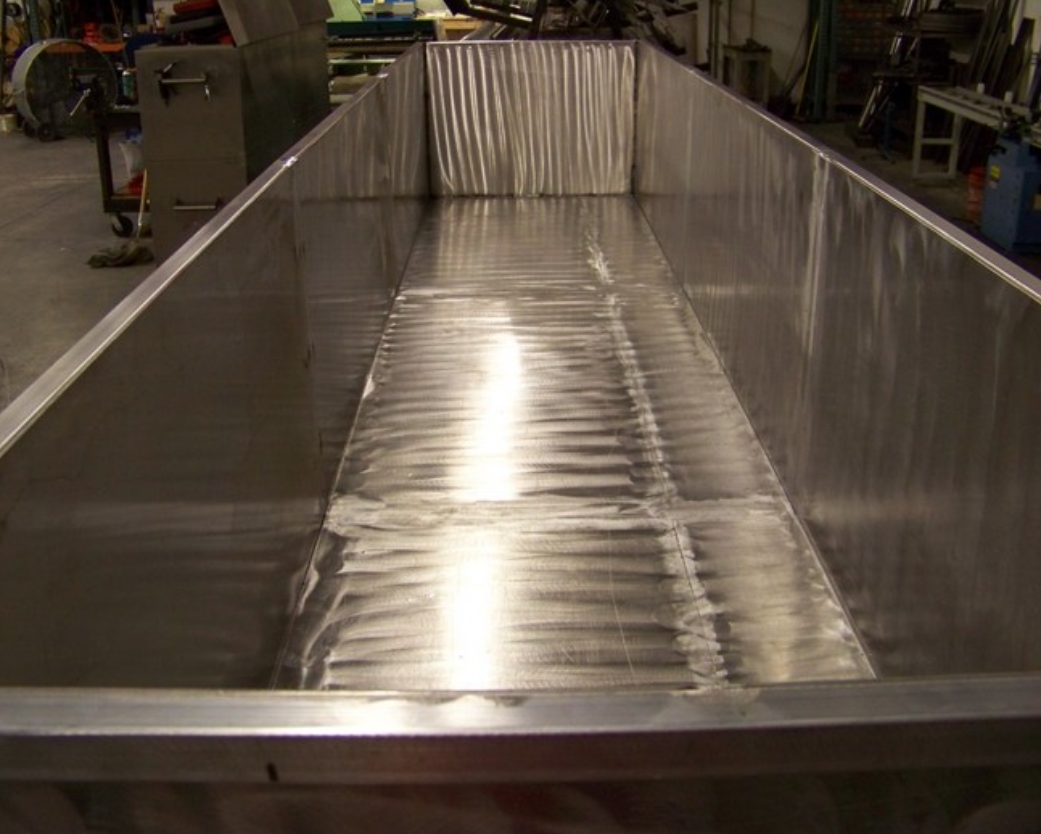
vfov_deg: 39.2
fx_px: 1171
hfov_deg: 47.9
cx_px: 521
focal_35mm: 38
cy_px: 421
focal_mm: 5.85
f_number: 2.8
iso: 192
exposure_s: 1/30
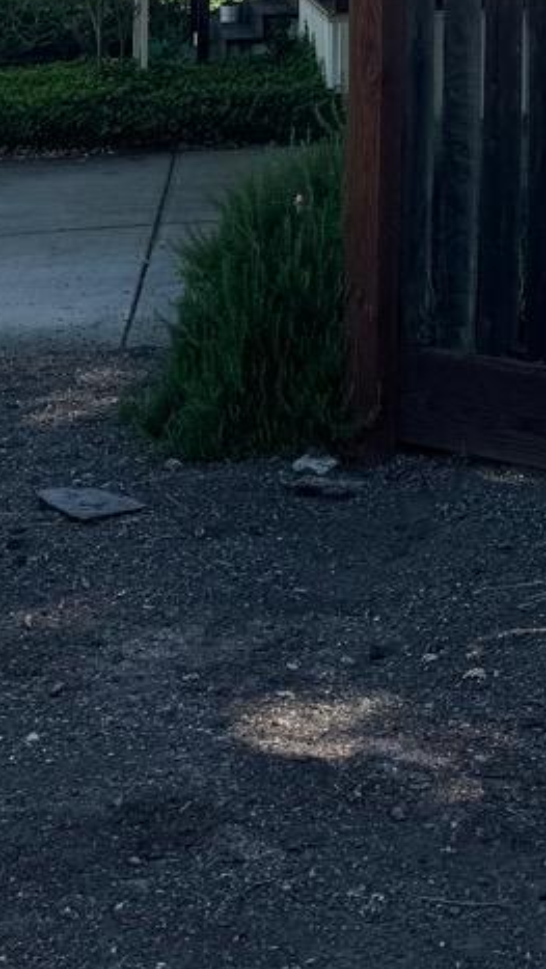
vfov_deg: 23.2
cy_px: -188
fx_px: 2160
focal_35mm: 84
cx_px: 845
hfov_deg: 13.5
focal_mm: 6.76
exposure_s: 1/3597
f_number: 1.78
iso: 80
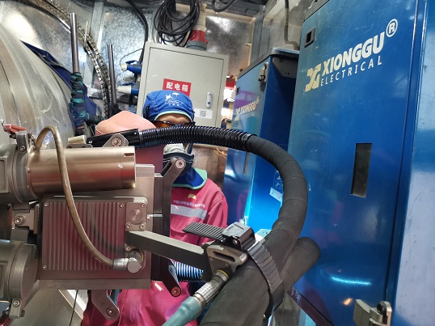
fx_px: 364
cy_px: 148
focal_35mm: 29
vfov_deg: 48.1
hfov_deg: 61.5
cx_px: 196
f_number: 1.4
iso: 400
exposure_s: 1/100
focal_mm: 4.66
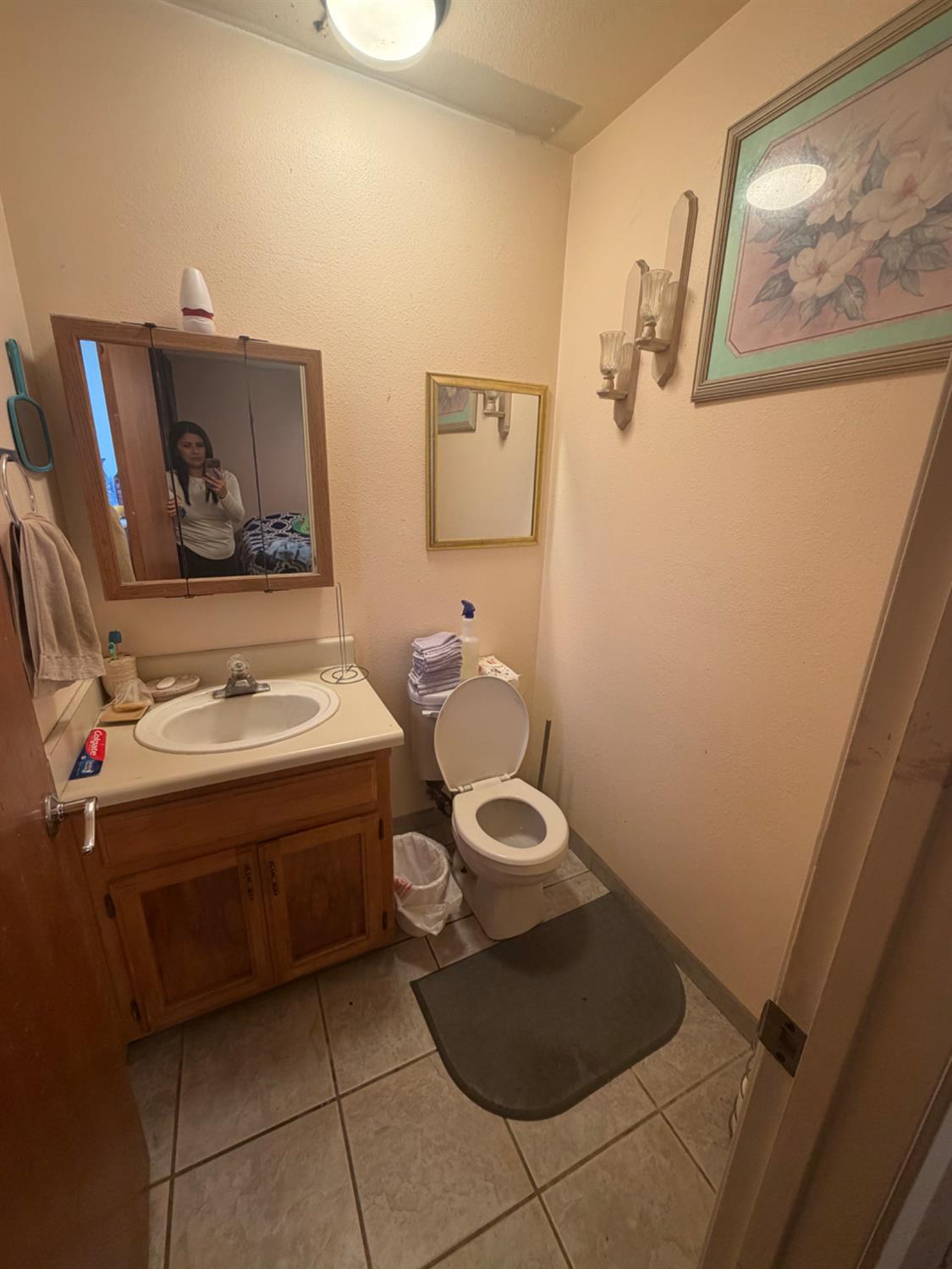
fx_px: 513
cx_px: 476
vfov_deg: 102.0
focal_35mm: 14
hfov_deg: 85.7
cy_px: 634
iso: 200
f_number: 2.2
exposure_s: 1/60
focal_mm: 2.22
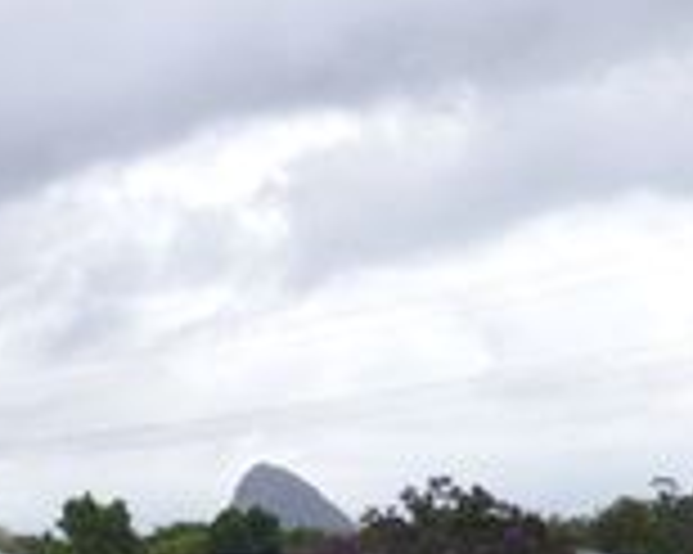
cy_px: 439
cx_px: 194
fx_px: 2296
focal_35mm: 112
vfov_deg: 13.7
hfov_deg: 17.1
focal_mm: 14.1
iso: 125
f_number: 3.7
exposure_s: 1/640
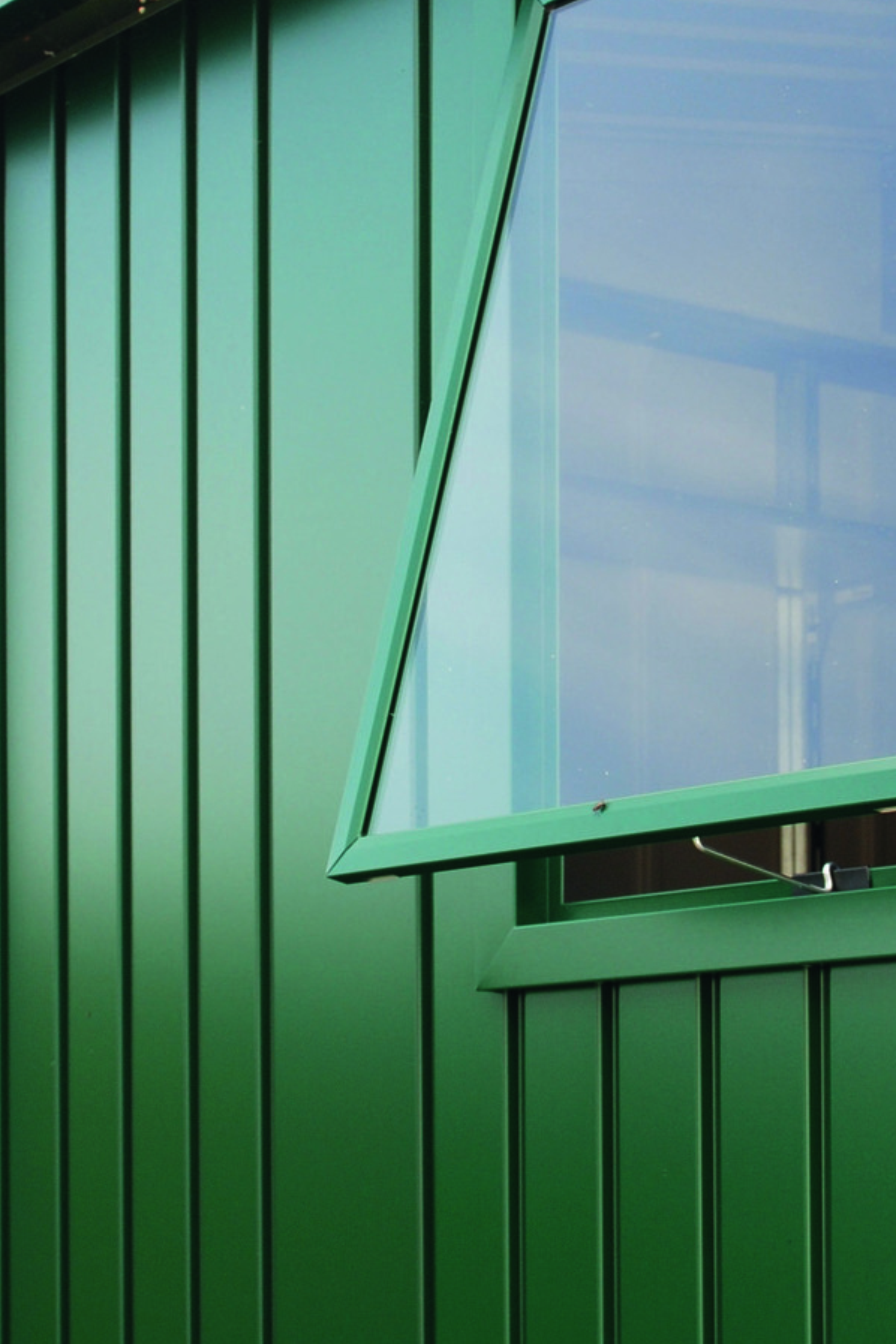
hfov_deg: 15.1
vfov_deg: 22.6
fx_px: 3360
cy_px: 481
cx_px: 685
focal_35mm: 90
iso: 160
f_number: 5.6
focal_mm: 28
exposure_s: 1/125
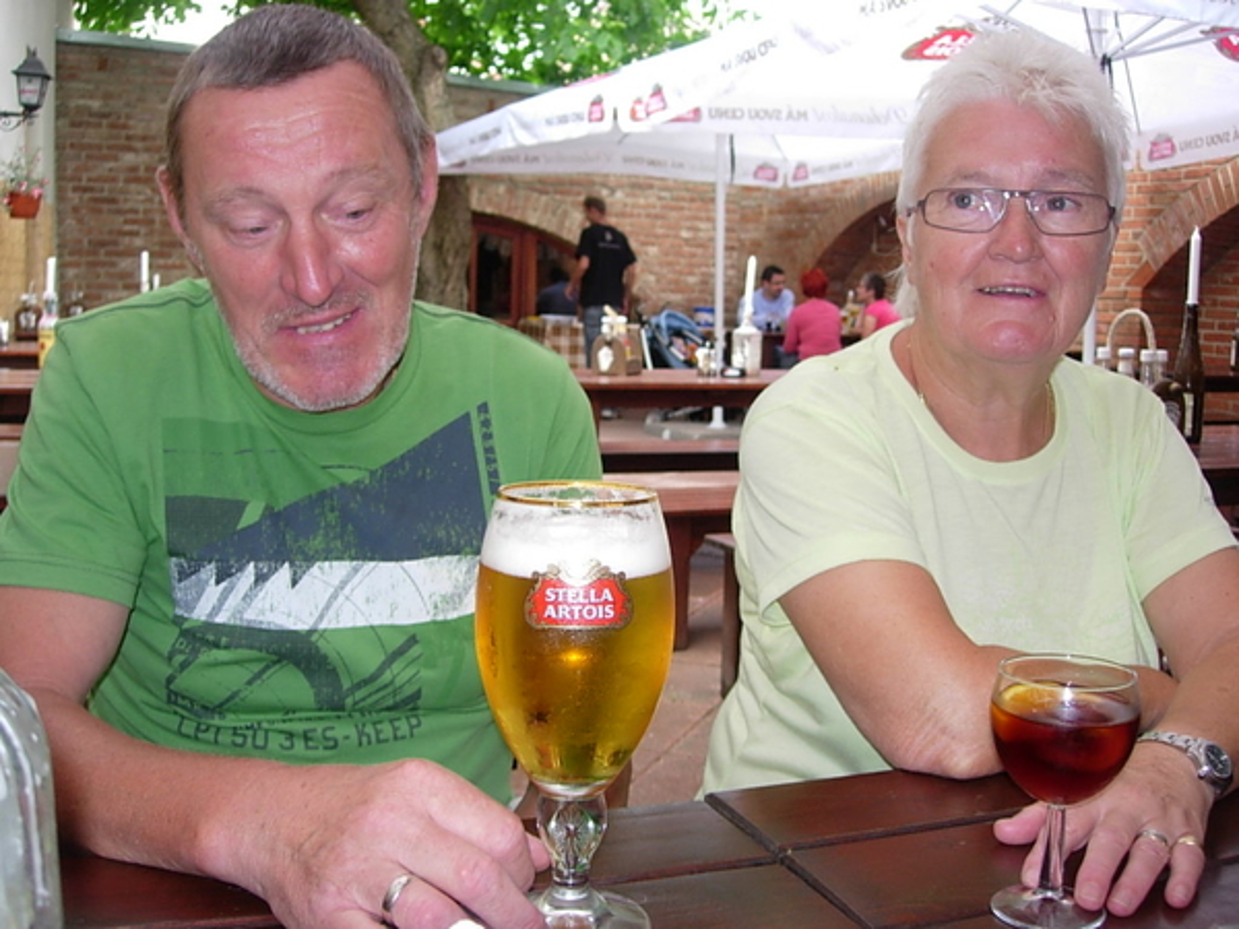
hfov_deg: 49.0
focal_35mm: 38
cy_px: 464
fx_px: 1360
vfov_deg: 37.7
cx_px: 620
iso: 79
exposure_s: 1/32
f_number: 2.8
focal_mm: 7.8
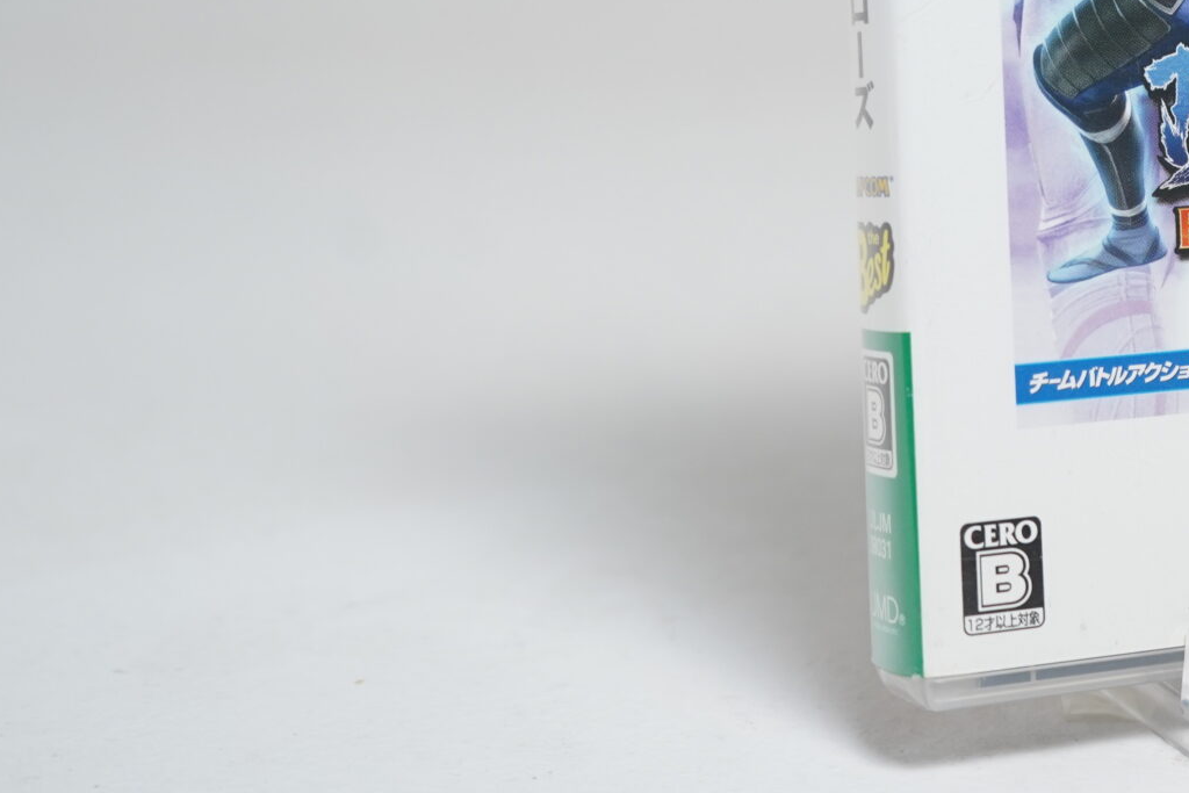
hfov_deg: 20.4
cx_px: 1331
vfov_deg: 14.0
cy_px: -167
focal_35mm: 95
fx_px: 3138
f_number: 5
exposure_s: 1/40
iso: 640
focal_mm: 38
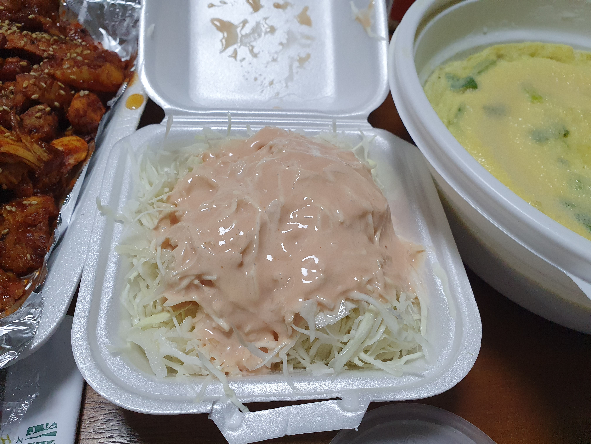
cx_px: 296
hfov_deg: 67.3
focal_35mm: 26
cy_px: 222
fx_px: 444
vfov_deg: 53.1
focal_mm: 4.32
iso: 200
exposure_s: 1/120
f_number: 2.4
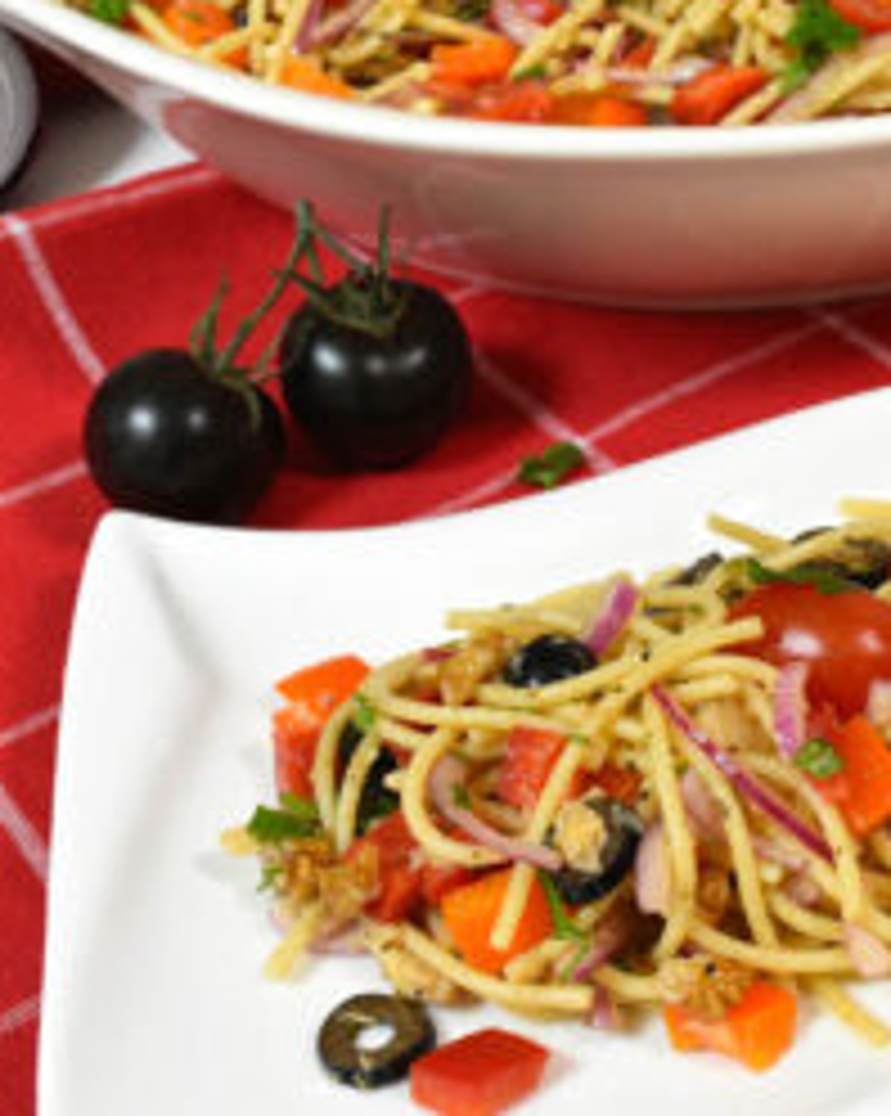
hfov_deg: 21.3
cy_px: 551
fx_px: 2310
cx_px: 806
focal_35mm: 70
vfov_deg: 27.2
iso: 1250
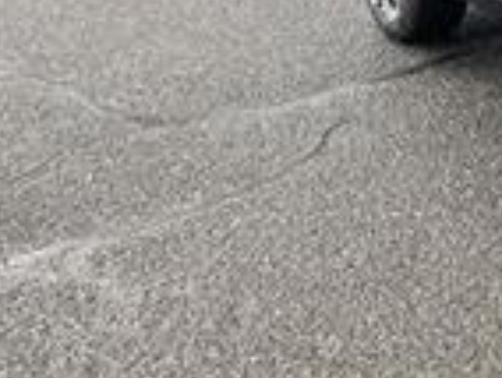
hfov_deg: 17.6
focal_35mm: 92
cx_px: 880
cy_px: -46
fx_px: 1336
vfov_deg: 15.6
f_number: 1.6
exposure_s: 1/171
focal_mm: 4.2
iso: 32
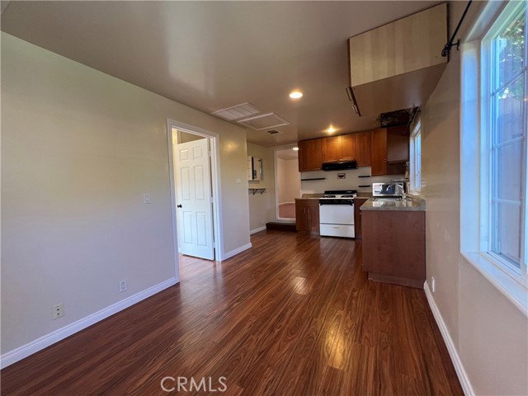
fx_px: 198
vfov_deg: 89.9
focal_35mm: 13
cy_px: 198
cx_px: 264
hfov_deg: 106.2
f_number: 1.8
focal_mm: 1.57
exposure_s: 1/120
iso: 250
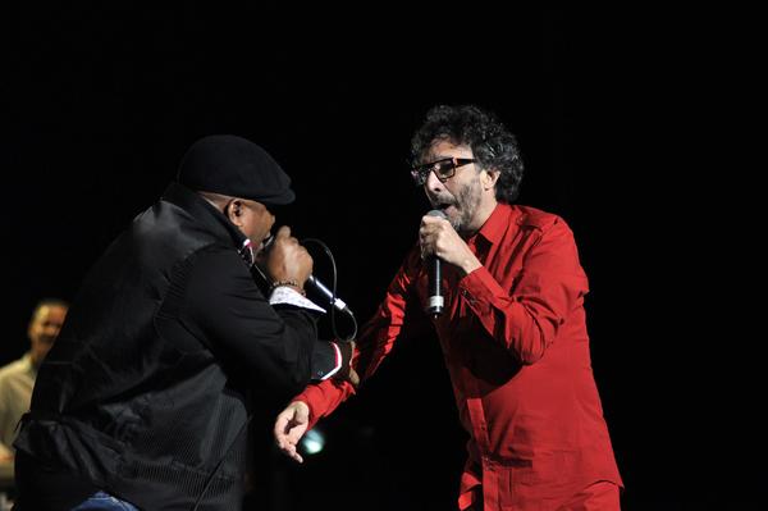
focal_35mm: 180
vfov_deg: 7.6
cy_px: 256
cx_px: 384
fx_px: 3837
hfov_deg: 11.4
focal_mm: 120
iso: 800
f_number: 2.8
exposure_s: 1/1000
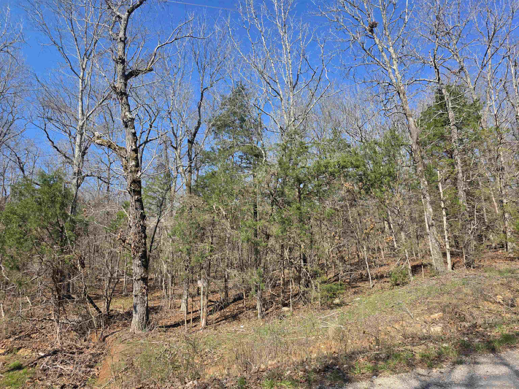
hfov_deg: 73.9
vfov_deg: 58.9
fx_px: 345
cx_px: 260
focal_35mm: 23
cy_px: 194
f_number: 1.7
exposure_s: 1/2650
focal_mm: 6.3
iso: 80
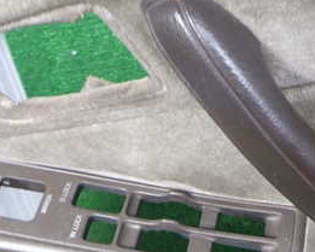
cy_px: 216
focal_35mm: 56
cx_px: 239
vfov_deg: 26.4
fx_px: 522
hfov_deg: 32.9
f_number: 2
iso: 200
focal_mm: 4.5
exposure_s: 1/60
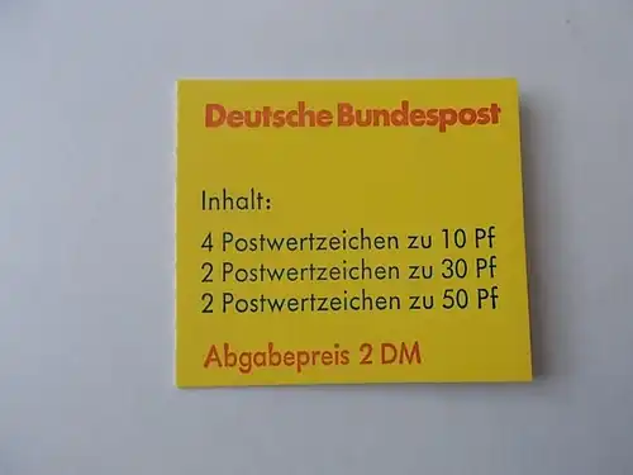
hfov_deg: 67.3
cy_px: 238
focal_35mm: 26
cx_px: 316
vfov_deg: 53.1
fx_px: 475
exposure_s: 1/25
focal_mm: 4.6
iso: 125
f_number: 3.2
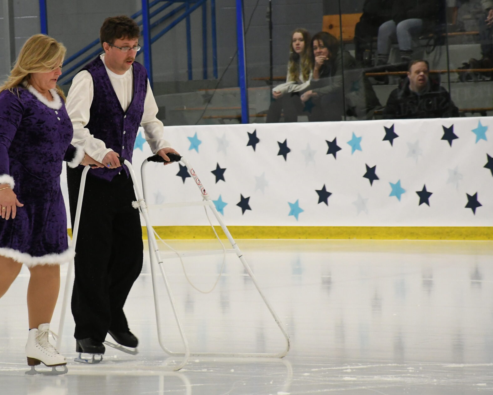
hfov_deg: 6.5
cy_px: 175
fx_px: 4349
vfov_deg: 5.2
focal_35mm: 298
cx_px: 125
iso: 2500
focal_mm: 130
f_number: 6.3
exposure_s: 1/160
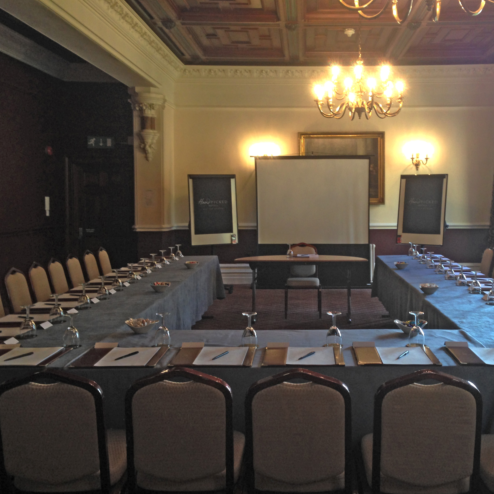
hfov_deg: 42.7
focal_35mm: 39
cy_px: 247
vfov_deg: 42.8
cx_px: 289
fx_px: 630
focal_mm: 4.12
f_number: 2.4
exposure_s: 1/20
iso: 80
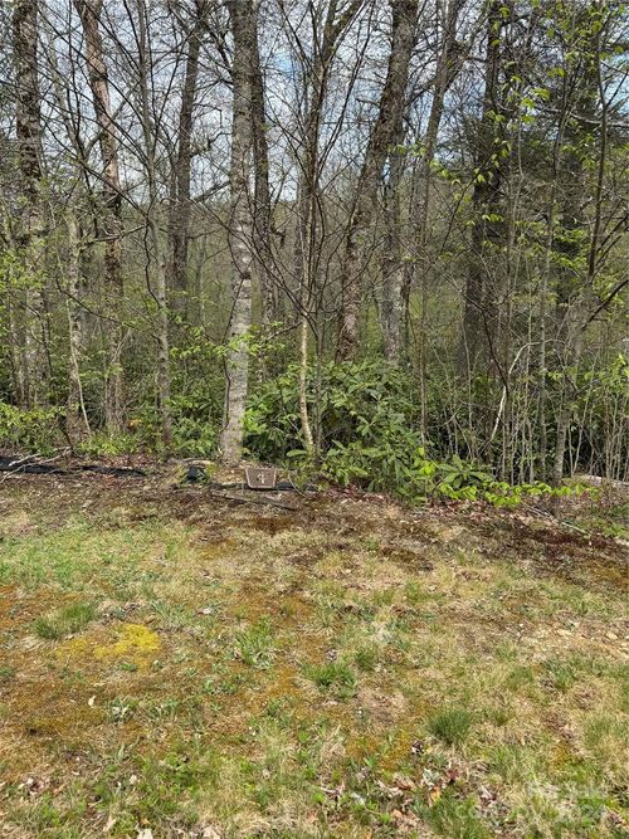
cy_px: 420
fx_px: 582
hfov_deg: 56.8
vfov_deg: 71.6
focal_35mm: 24
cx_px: 314
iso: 80
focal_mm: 6.76
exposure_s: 1/912
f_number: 1.78
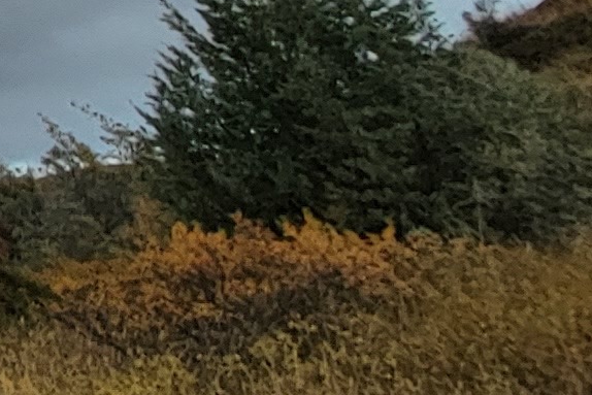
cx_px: -1419
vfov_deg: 11.0
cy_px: -685
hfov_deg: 9.9
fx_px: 1563
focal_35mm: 95
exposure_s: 1/210
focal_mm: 2.2
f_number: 2.2
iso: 50
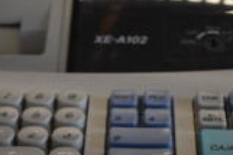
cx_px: 72
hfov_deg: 17.9
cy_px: 229
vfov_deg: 11.5
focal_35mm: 114
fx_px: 737
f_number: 3.5
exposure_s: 1/125
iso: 800
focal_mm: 20
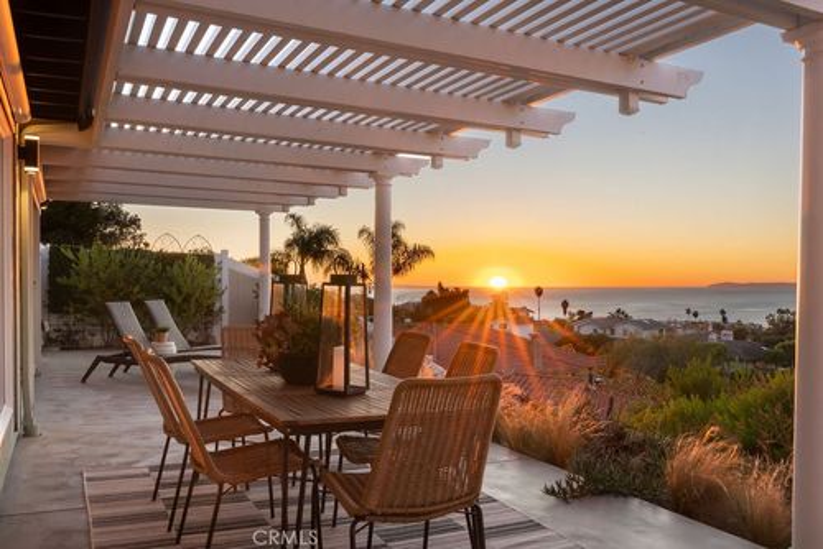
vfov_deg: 42.4
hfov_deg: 60.3
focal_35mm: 31
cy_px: 274
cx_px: 412
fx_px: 709
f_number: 22
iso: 1250
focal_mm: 31
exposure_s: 1/8
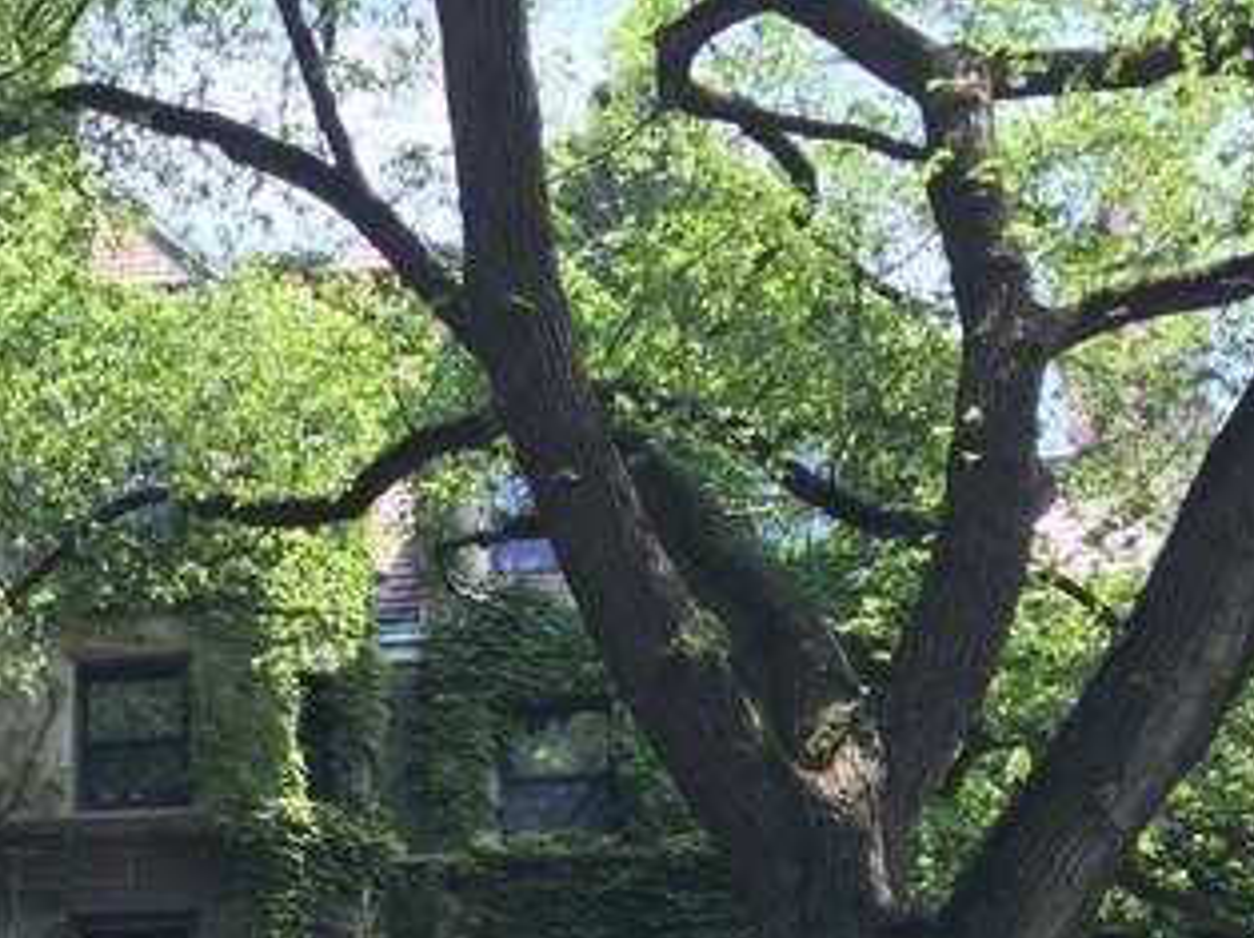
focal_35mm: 74
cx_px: 124
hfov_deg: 25.5
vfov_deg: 18.6
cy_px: 1193
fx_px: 2679
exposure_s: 1/244
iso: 32
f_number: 2.2
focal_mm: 4.15
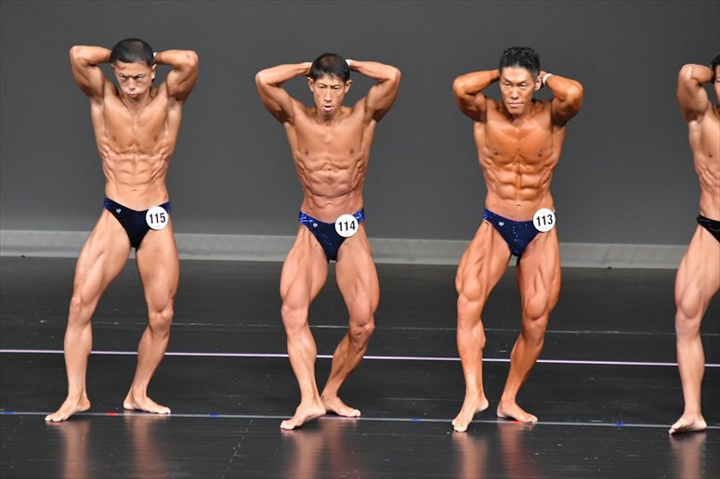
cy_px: 240
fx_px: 6897
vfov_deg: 4.0
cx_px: 360
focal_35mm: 345
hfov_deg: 6.0
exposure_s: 1/400
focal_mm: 230
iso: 5000
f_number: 5.6
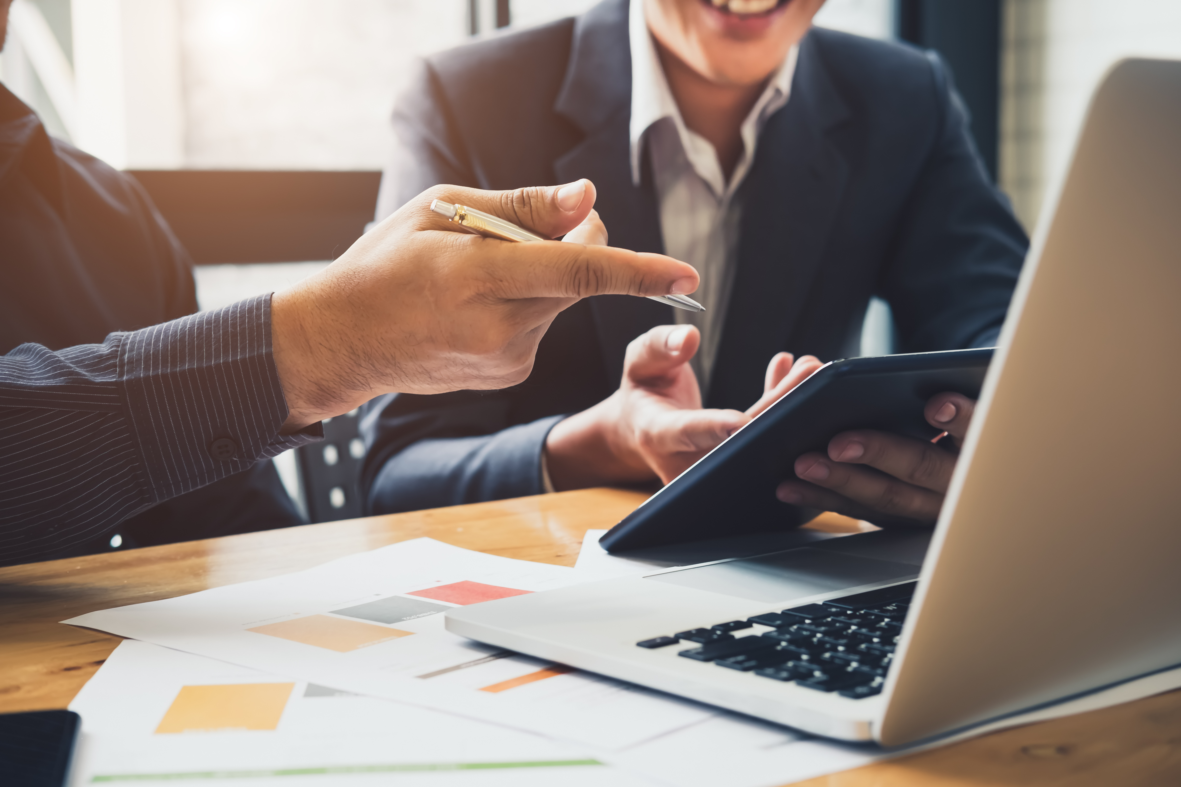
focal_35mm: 53
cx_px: 590
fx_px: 1739
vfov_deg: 25.5
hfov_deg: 37.5
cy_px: 394
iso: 800
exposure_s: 1/60
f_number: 4
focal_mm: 35
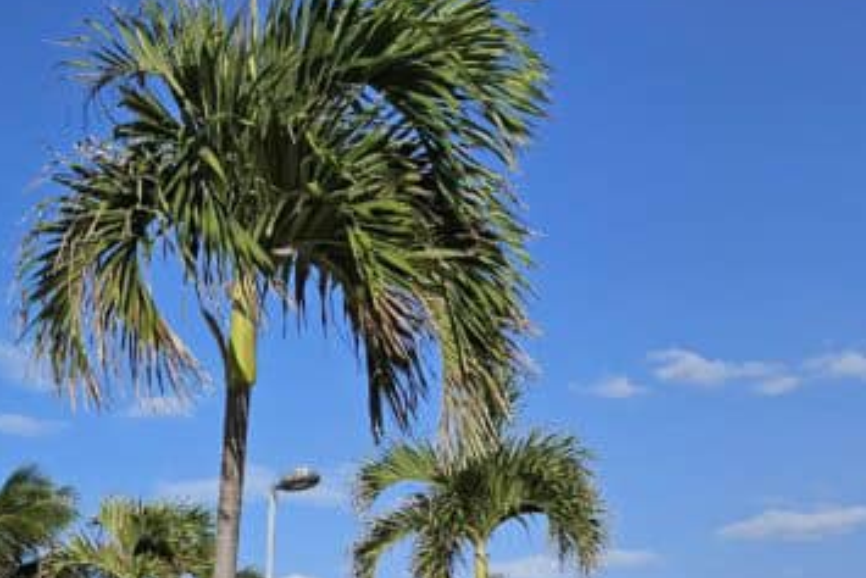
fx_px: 1660
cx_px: 139
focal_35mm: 69
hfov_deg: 28.4
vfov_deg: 16.4
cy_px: 1061
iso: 25
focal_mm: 5.4
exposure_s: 1/3502
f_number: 1.8
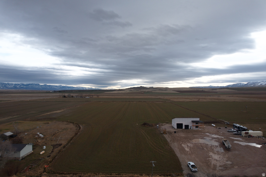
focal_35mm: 22
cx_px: 133
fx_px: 162
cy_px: 88
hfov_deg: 78.6
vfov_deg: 57.2
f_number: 2.8
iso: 130
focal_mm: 8.38
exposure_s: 1/725
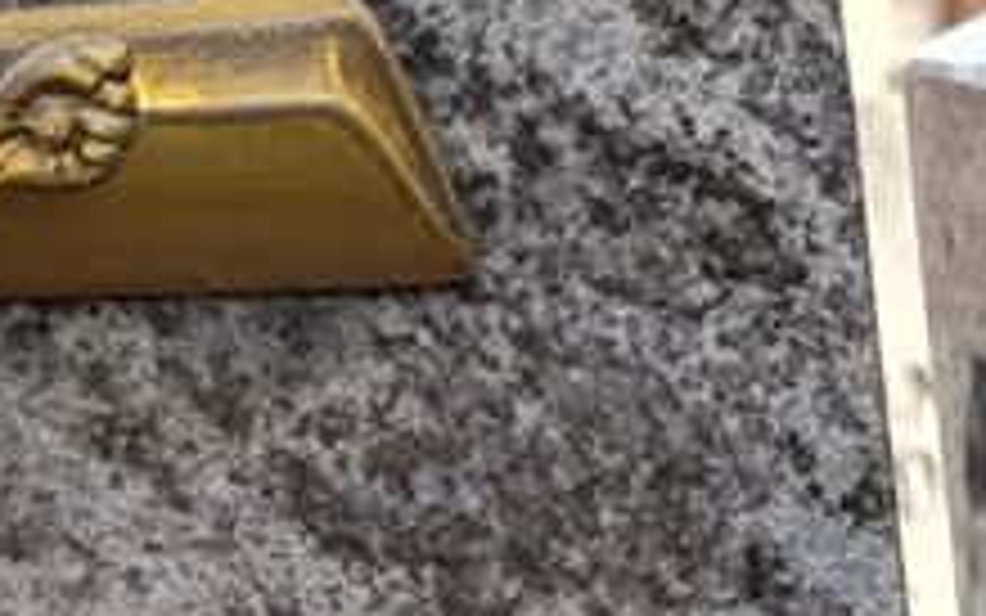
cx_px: 1891
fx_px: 3978
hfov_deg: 12.6
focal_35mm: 148
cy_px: 1767
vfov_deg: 7.8
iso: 50
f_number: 1.6
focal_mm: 6.14
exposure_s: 1/168
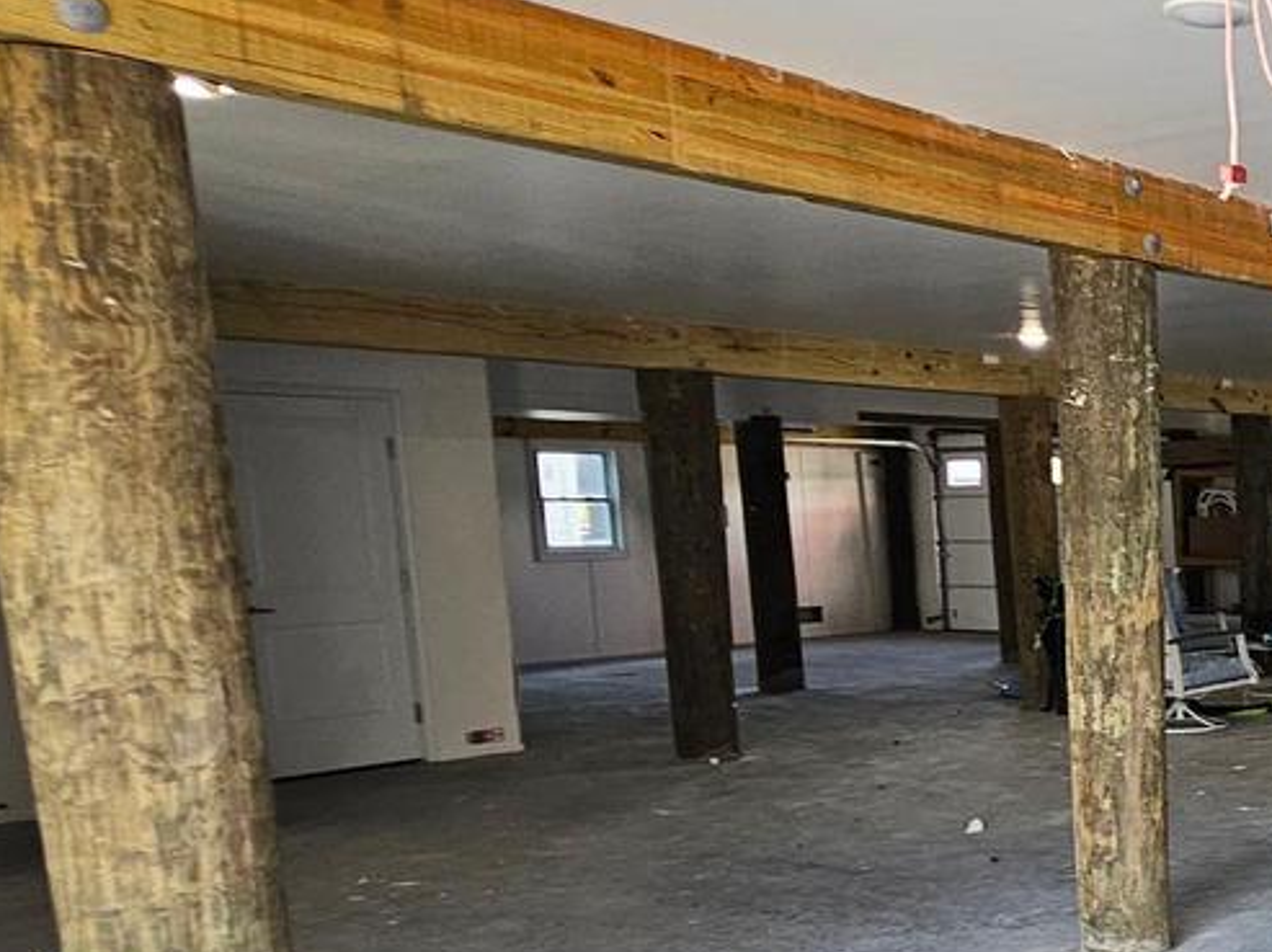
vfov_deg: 37.0
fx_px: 1395
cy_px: 689
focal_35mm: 38
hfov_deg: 35.7
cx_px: 1597
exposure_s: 1/60
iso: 80
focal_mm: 2.2
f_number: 2.2
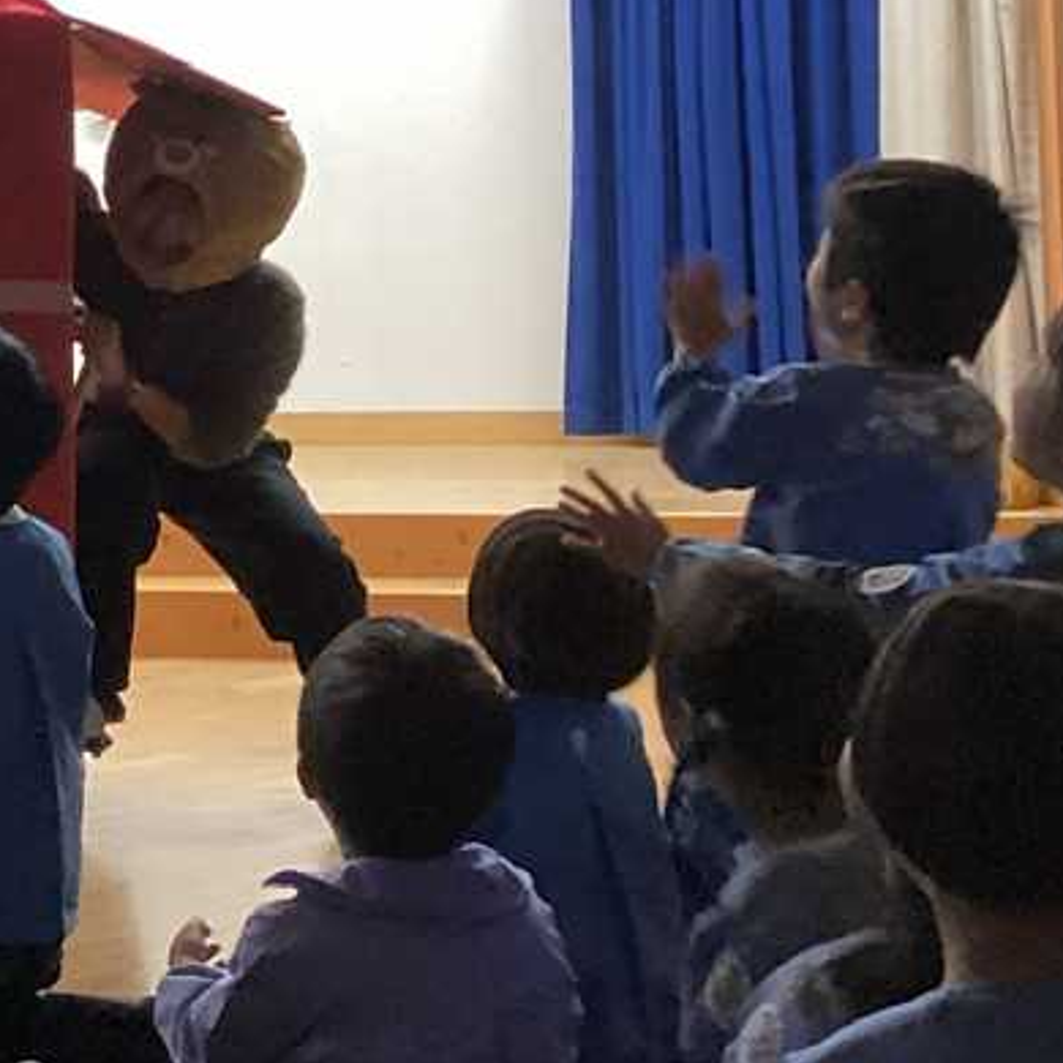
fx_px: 3127
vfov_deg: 19.0
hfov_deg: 17.6
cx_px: -444
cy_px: 153
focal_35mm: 90
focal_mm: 3.3
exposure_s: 1/50
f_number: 2.4
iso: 250
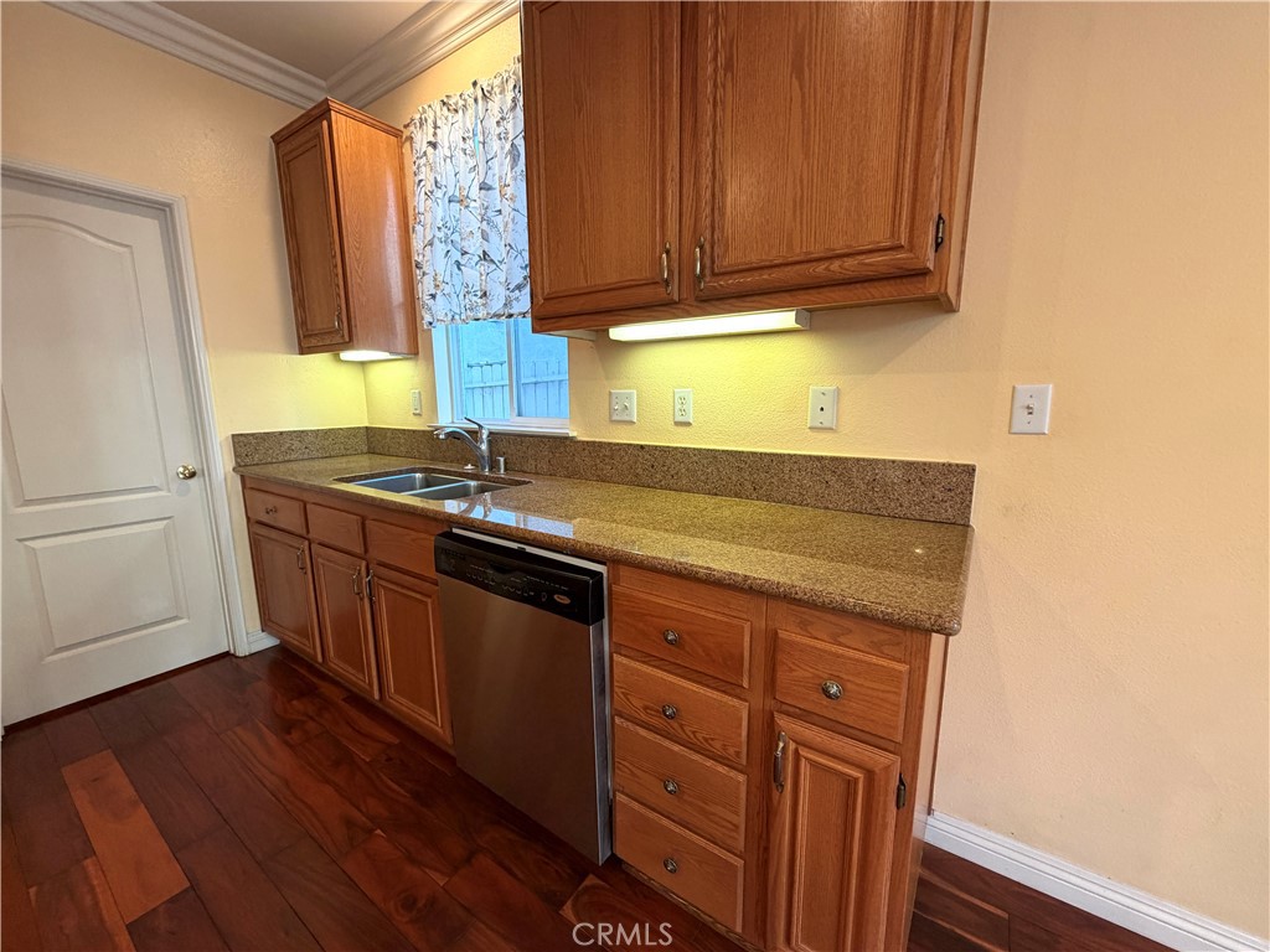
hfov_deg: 102.1
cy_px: 476
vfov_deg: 85.7
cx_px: 635
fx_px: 514
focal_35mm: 14
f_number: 2.2
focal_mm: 2.22
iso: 160
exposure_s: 1/60
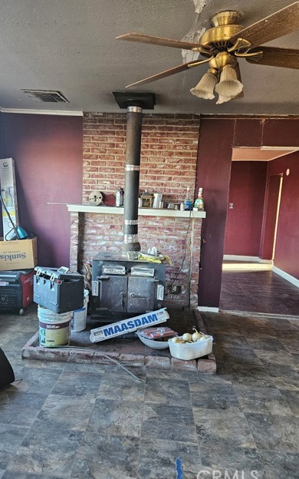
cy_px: 243
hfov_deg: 49.2
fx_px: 326
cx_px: 132
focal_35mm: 25
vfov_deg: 72.5
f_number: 1.8
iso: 320
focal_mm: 5.4
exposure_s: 1/120
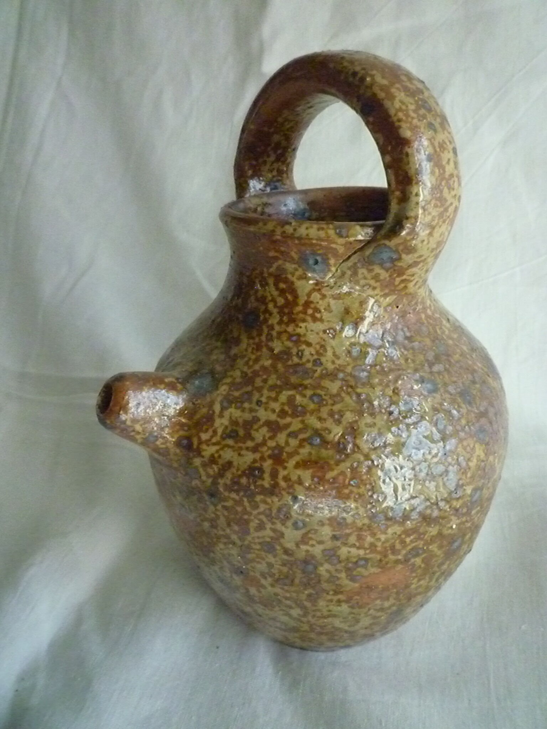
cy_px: 364
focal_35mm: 25
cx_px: 274
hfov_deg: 54.9
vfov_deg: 69.4
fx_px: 527
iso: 1600
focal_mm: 4.4
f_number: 4
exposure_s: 1/500
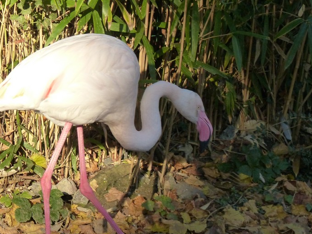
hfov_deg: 2.9
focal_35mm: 673
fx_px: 6066
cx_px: 105
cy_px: 142
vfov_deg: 2.2
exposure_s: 1/400
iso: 400
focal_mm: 82.8
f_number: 4
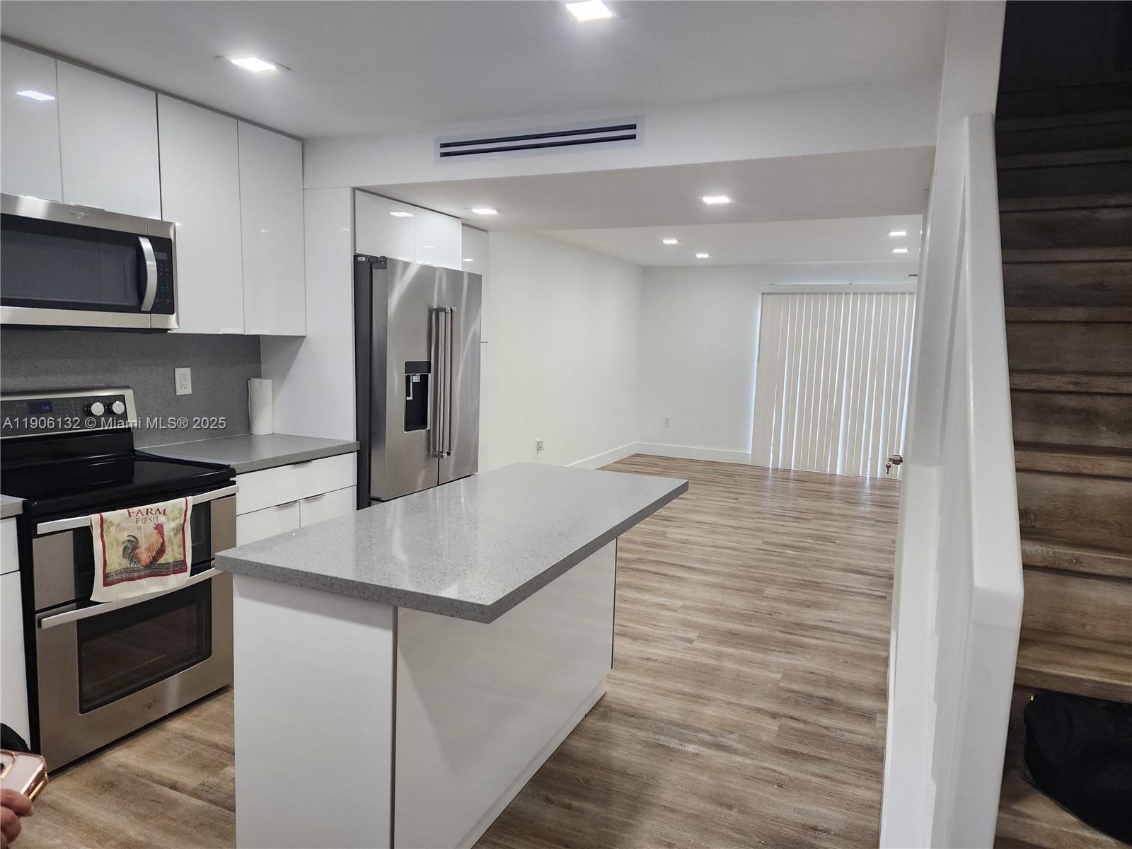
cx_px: 566
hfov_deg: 73.9
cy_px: 424
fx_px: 752
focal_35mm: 23
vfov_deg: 58.9
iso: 160
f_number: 1.8
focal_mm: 6.4
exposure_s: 1/120
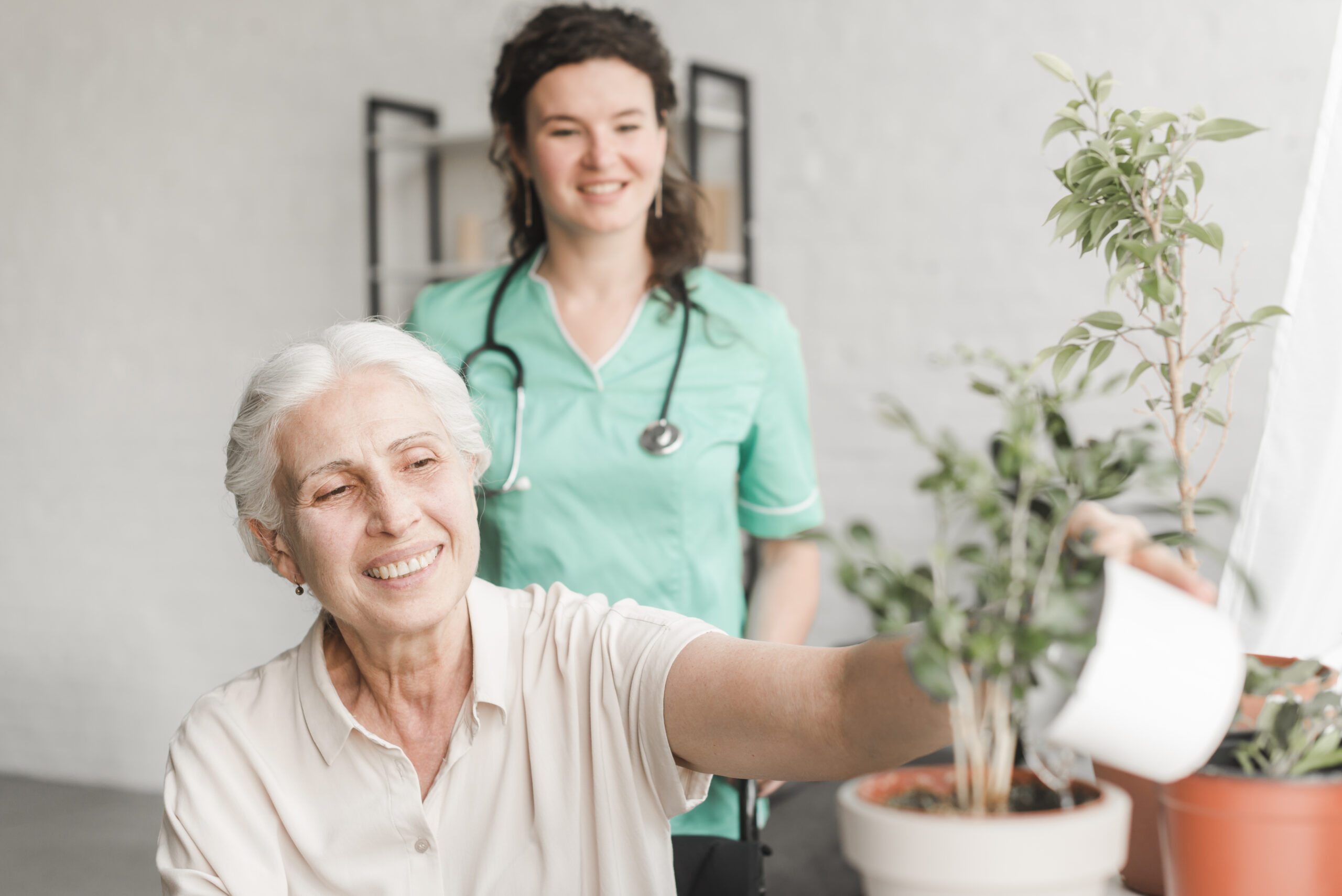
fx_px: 1865
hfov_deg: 39.6
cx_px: 671
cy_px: 448
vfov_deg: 27.0
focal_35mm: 50
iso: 400
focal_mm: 50
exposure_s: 1/125
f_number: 2.8
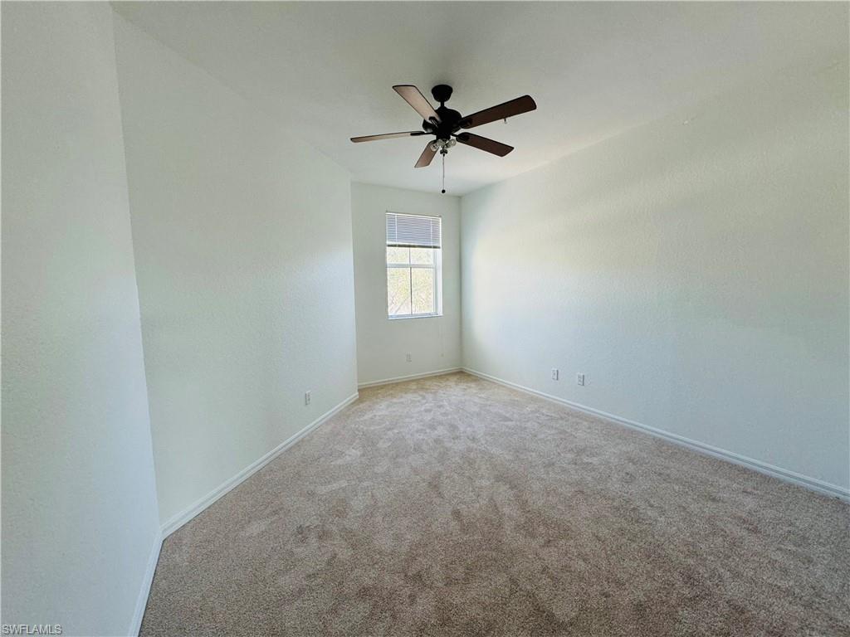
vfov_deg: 85.7
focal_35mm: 14
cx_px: 425
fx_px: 344
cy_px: 318
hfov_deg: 102.1
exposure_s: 1/99
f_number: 2.2
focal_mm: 2.22
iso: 200
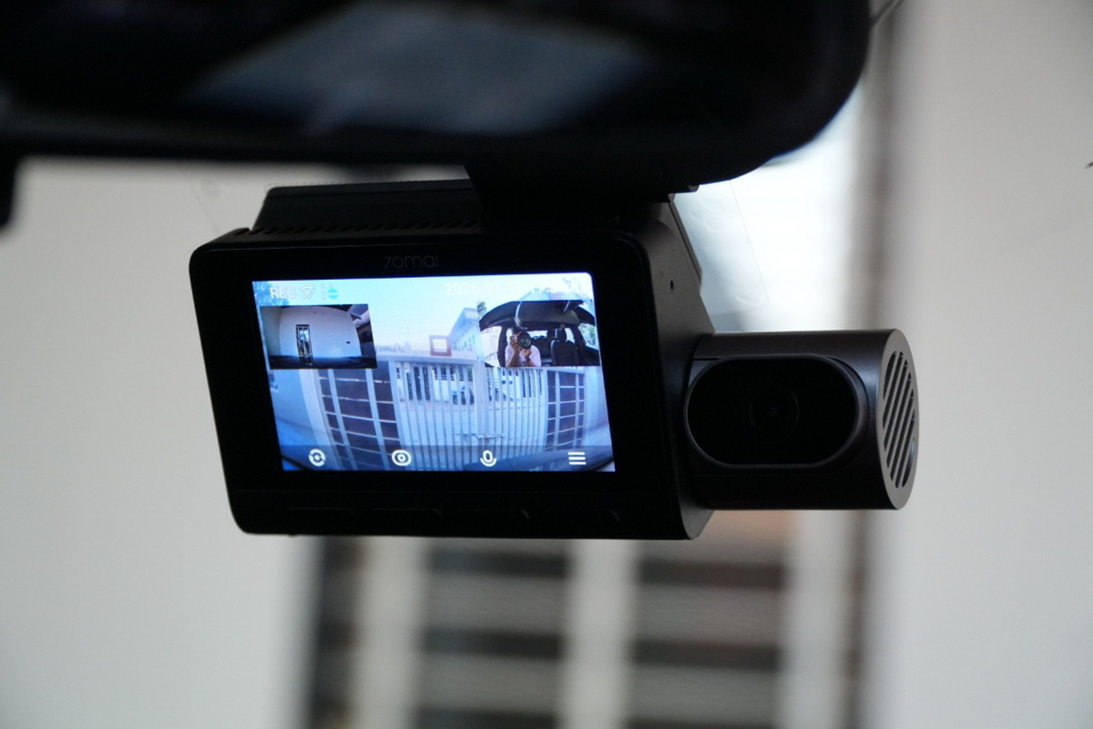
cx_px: 546
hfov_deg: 26.0
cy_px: 364
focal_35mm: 78
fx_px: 2368
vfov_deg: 17.5
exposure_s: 1/160
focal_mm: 52
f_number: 4
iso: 3200
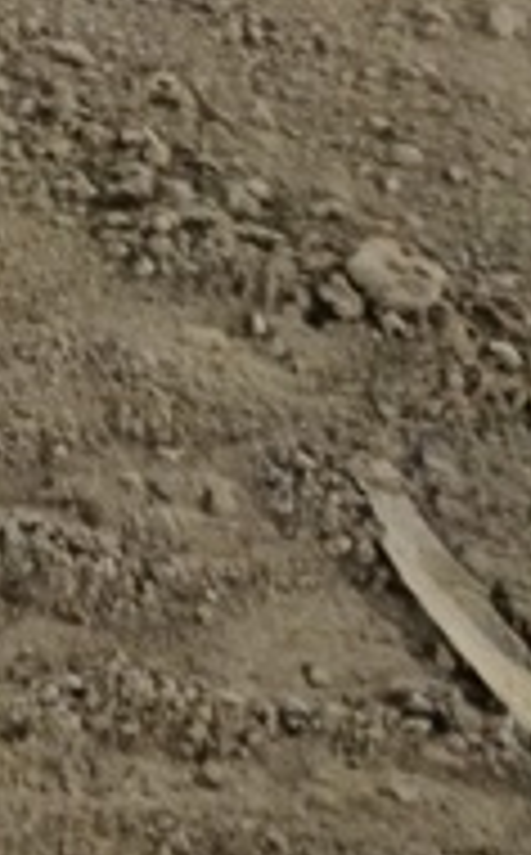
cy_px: -832
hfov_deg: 4.2
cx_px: -2596
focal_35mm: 247
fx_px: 5745
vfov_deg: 8.1
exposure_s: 1/24
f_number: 1.7
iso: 1600
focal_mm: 6.3
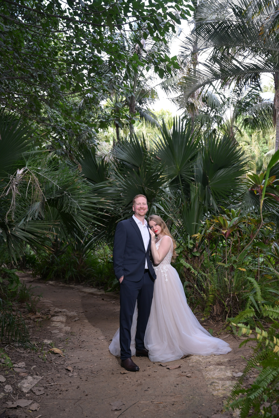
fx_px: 389
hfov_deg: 39.5
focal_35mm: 34
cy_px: 209
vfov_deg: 56.5
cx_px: 140
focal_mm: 33.5
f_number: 3.5
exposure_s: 1/160
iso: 250
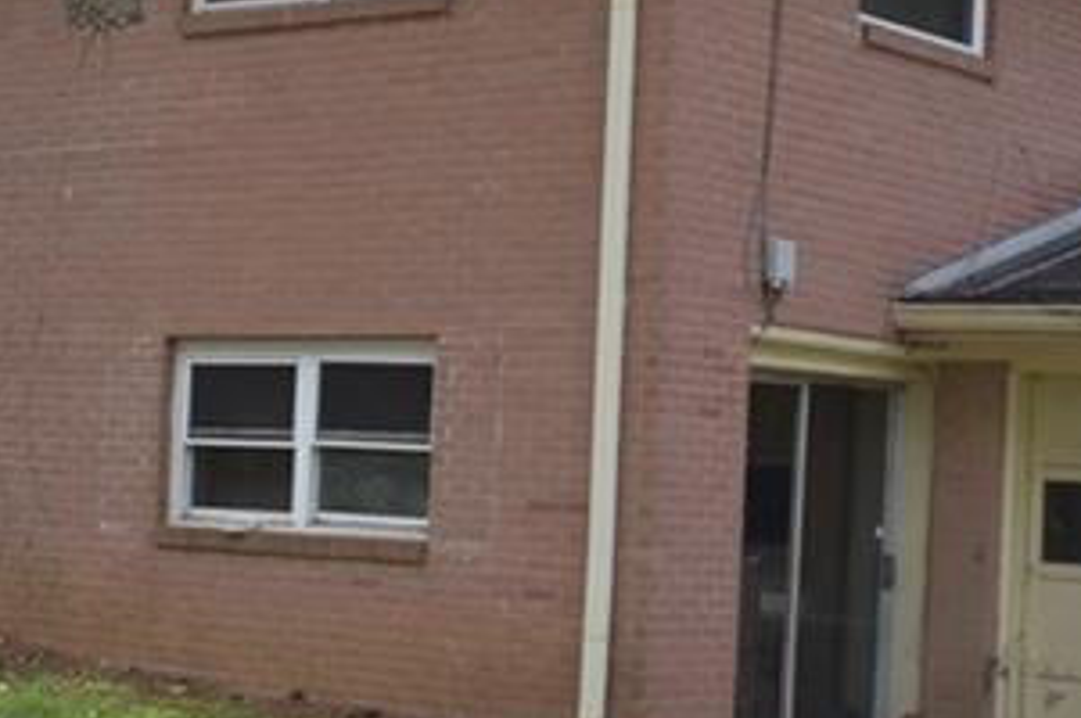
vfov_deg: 14.8
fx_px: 2760
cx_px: 560
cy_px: 373
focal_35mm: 92
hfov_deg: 22.2
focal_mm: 18
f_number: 3.5
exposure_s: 1/400
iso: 200
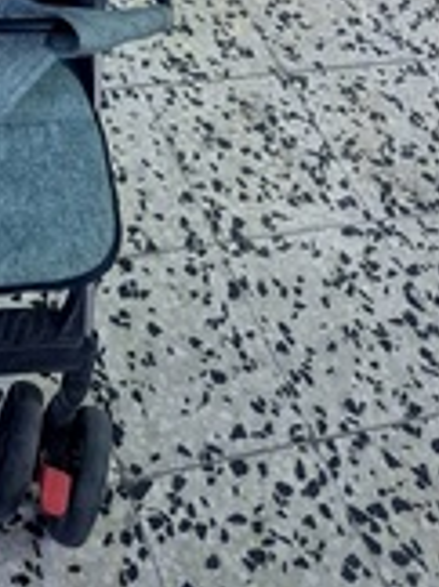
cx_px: -140
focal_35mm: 65
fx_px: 1102
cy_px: -179
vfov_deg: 25.6
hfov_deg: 20.5
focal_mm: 5.4
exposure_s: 1/60.2
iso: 1000
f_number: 1.8
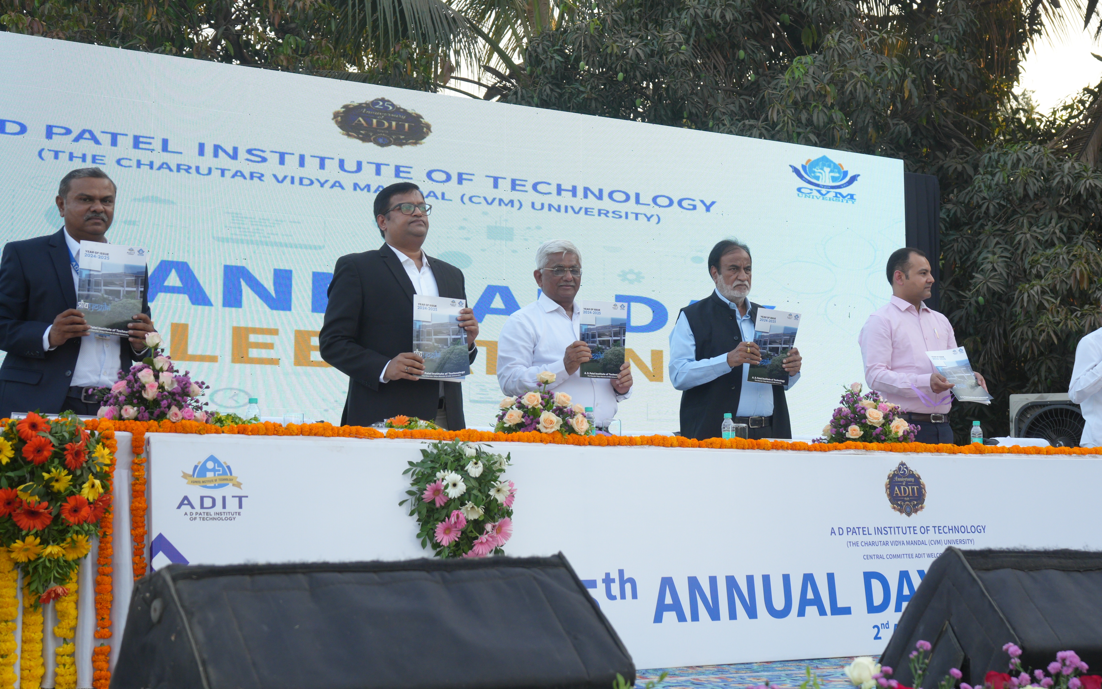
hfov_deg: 36.1
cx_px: 660
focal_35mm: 56
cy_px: 282
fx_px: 1682
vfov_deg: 23.1
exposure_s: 1/200
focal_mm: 43
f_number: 5.6
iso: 500
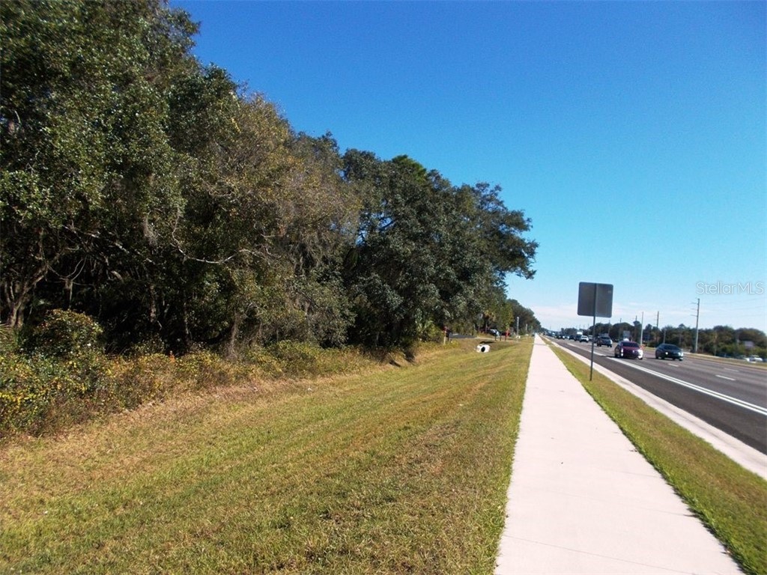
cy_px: 288
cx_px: 384
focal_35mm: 26
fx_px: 576
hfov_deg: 67.3
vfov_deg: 53.1
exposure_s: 1/200
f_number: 8
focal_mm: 4.6
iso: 80
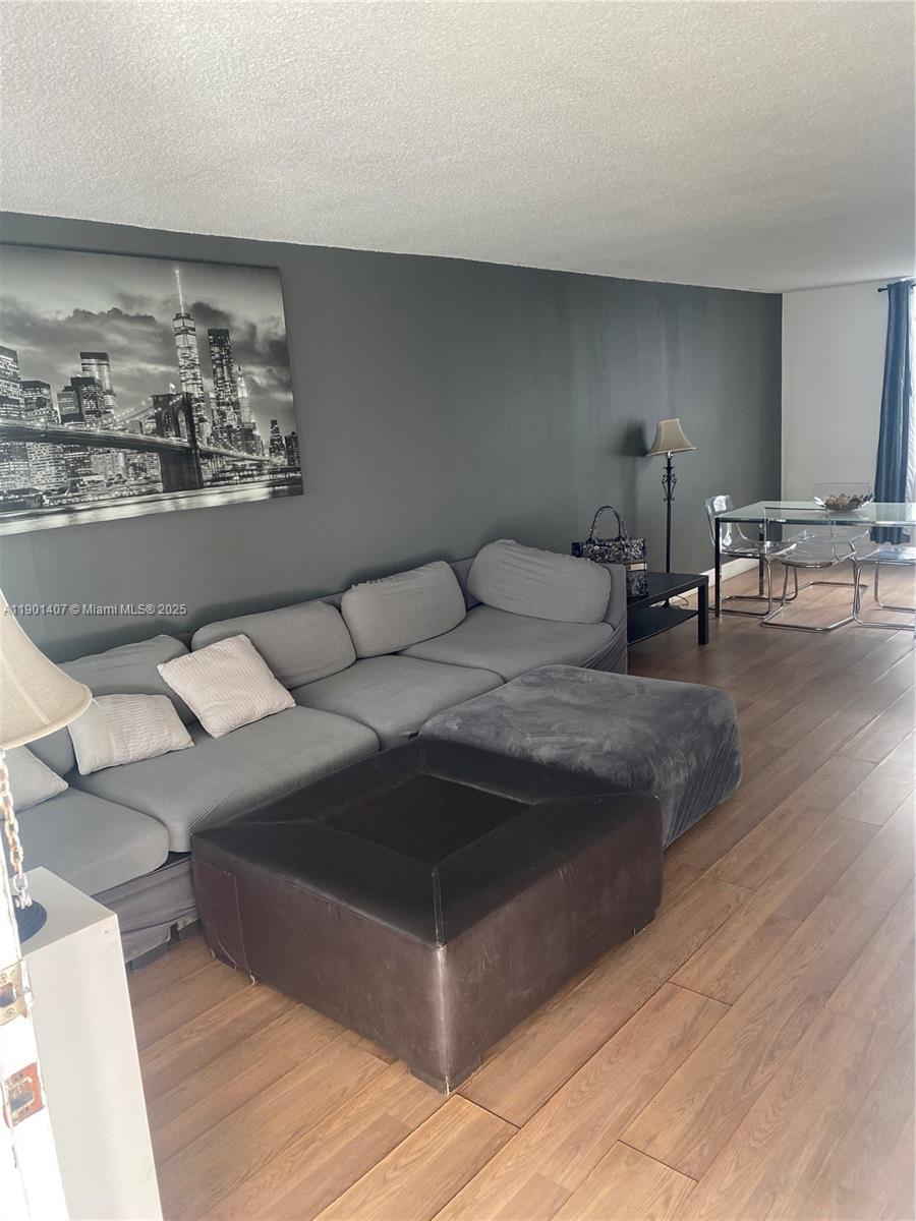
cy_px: 610
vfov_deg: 67.3
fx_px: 917
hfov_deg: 53.1
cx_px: 458
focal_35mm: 26
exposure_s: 1/112
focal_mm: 4.25
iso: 125
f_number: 1.8
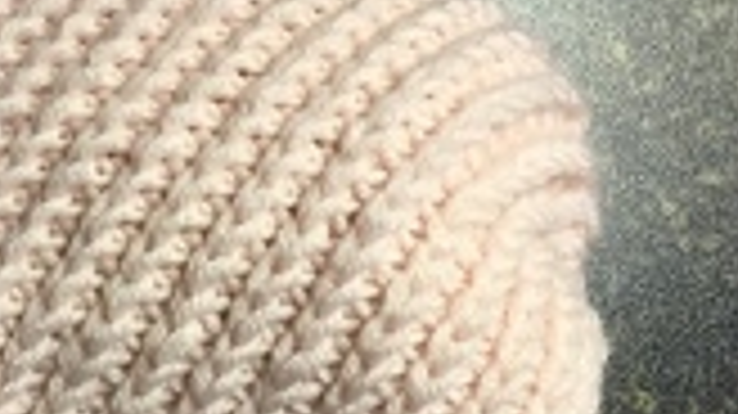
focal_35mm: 72
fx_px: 1408
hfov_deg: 28.9
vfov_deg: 16.6
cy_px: 338
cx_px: 178
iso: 100
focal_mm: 3.3
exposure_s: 1/33
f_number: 2.4
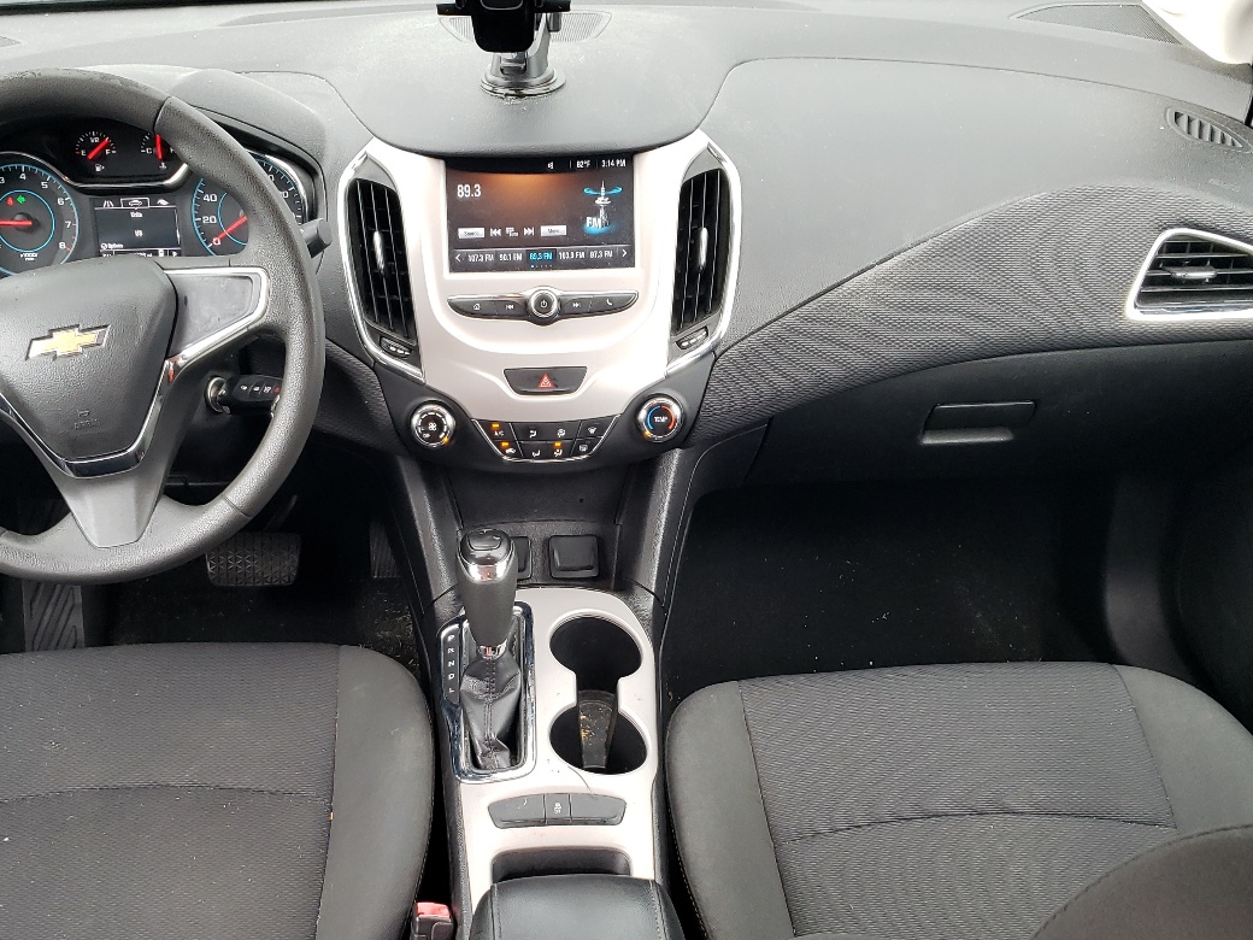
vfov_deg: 35.6
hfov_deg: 46.7
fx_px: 1448
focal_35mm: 40
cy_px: 633
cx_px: 548
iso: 61
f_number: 1.5
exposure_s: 1/60.2
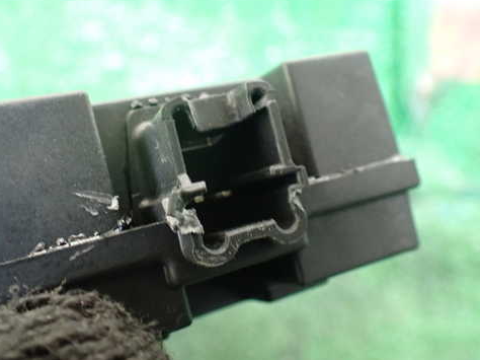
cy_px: 164
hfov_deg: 48.8
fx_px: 527
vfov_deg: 37.7
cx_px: 202
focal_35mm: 38
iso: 800
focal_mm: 5.4
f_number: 2.3
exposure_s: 1/30
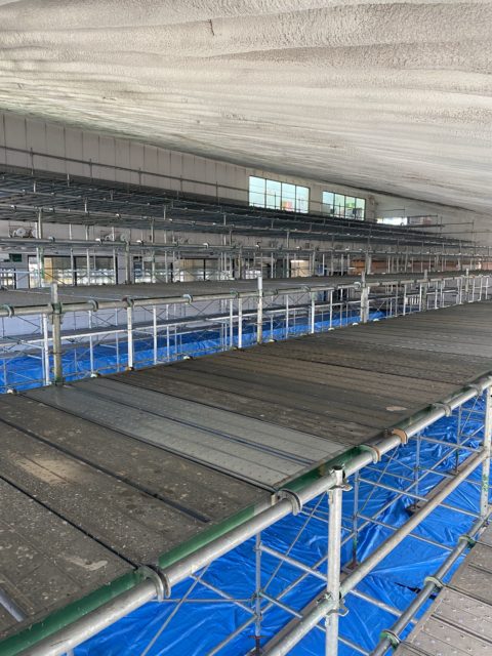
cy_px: 328
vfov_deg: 67.3
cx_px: 246
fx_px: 493
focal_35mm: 26
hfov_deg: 53.1
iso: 125
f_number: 1.8
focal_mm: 4.25
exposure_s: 1/68
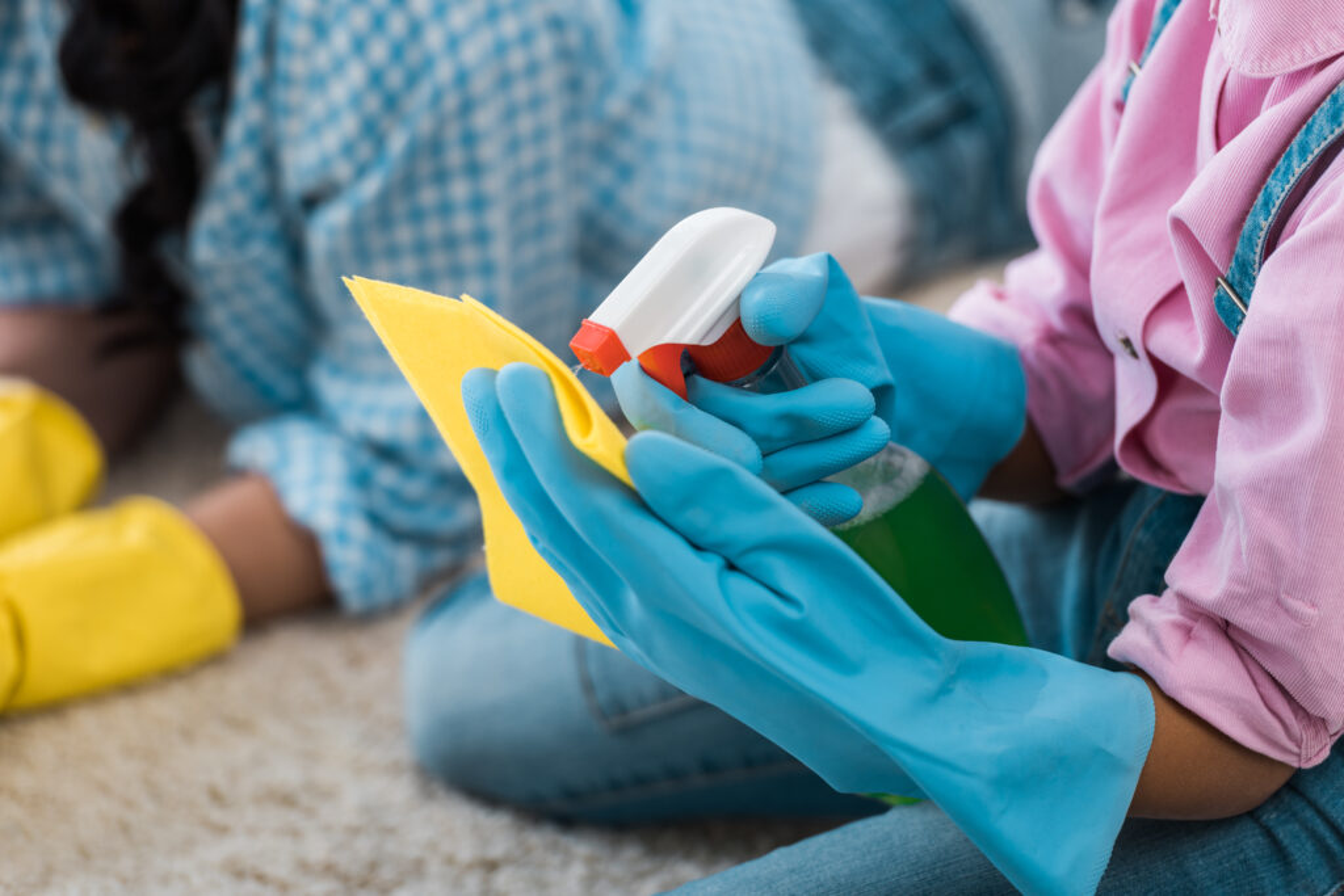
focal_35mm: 200
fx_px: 7467
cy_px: 448
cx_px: 672
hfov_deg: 10.3
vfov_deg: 6.9
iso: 100
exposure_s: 1/200
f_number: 3.5
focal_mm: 200
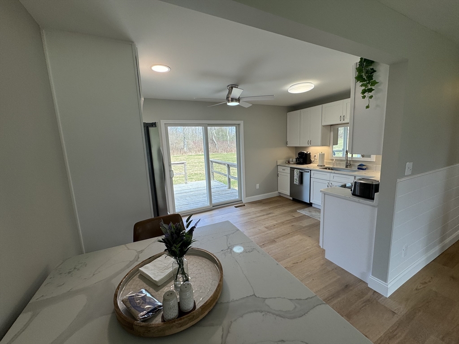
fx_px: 186
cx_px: 230
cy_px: 172
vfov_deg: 85.7
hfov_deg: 102.1
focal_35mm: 14
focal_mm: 2.22
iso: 40
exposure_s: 1/151
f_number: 2.2
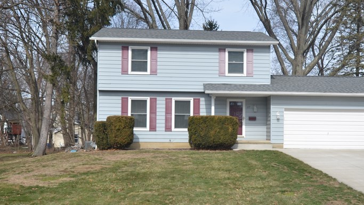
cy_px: 107
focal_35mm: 50
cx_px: 213
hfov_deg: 41.2
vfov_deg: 23.9
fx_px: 483
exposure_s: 1/250
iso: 125
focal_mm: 20
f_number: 8
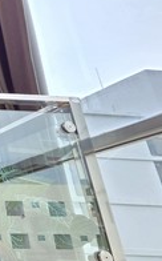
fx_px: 319
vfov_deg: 44.3
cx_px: -252
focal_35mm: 45
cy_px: 150
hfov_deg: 14.1
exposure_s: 1/219
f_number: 1.9
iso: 40
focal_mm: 2.2
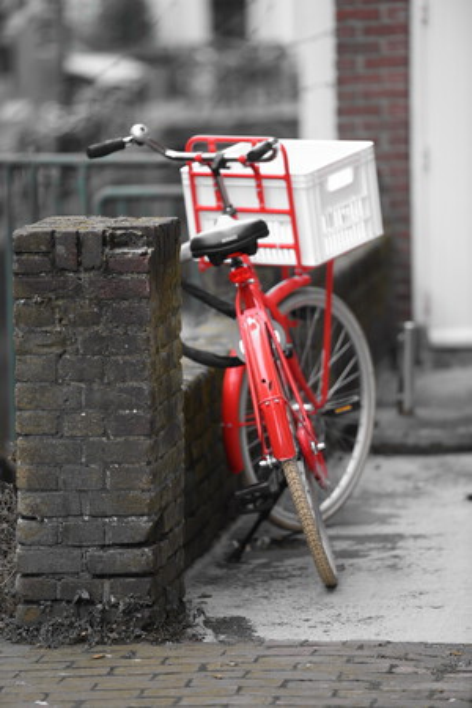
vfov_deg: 10.3
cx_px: 236
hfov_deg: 6.9
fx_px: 3933
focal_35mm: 200
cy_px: 354
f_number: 2.8
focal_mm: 200
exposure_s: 1/250
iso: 400
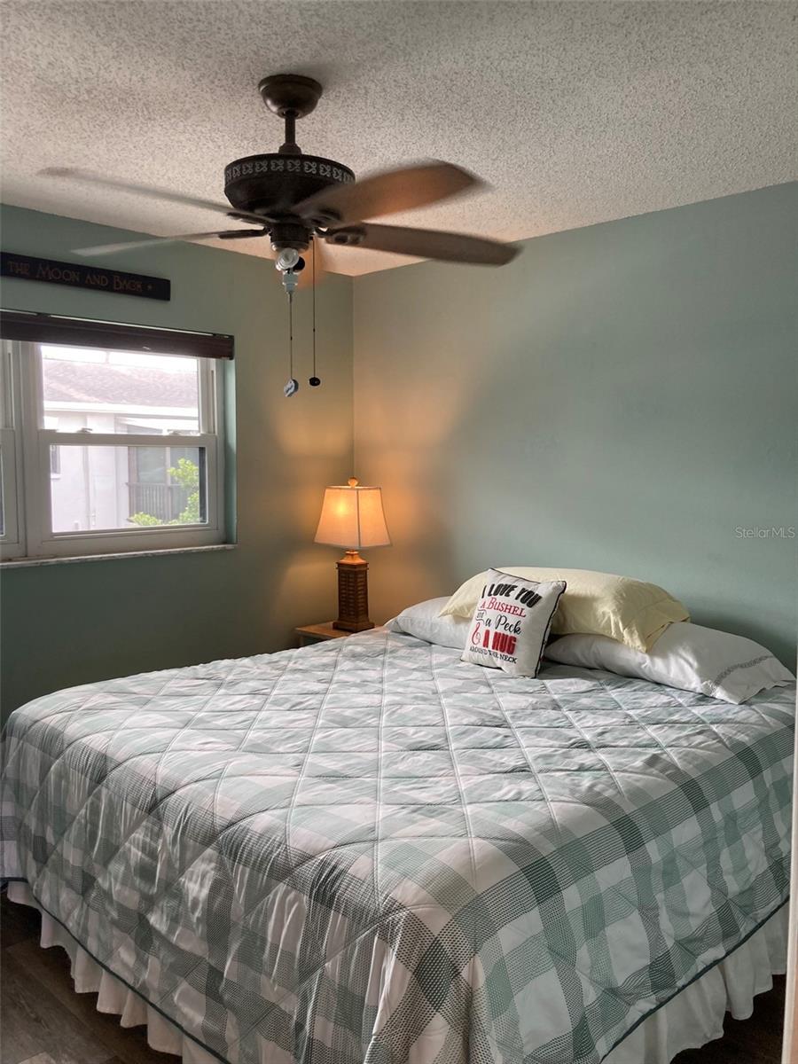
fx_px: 861
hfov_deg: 49.7
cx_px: 399
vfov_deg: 63.4
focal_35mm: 28
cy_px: 532
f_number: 1.8
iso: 50
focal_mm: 3.99
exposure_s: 1/60
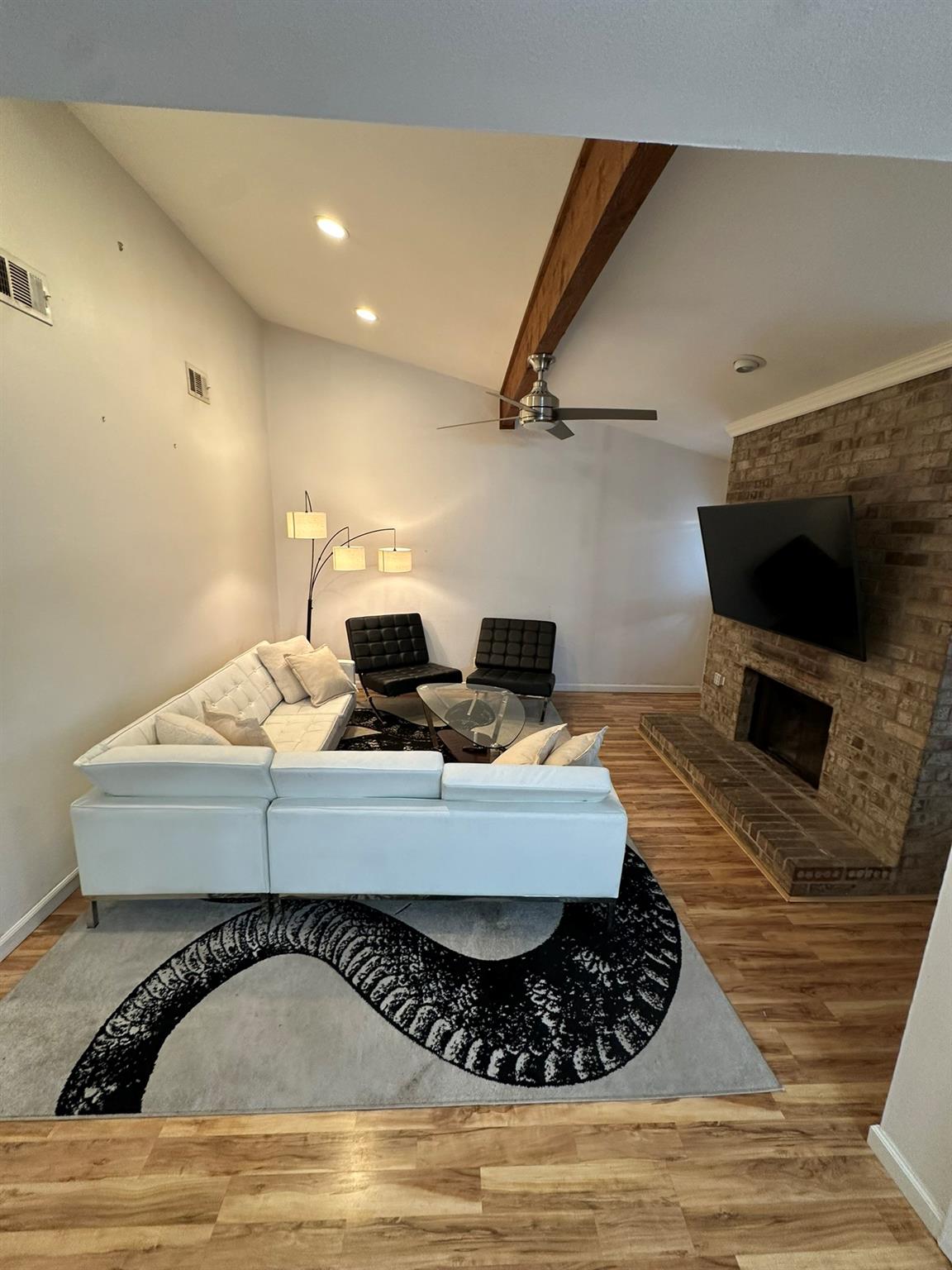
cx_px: 476
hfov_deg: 85.7
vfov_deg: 102.1
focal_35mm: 14
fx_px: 513
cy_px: 635
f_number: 2.2
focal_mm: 2.22
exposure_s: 1/60
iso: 200
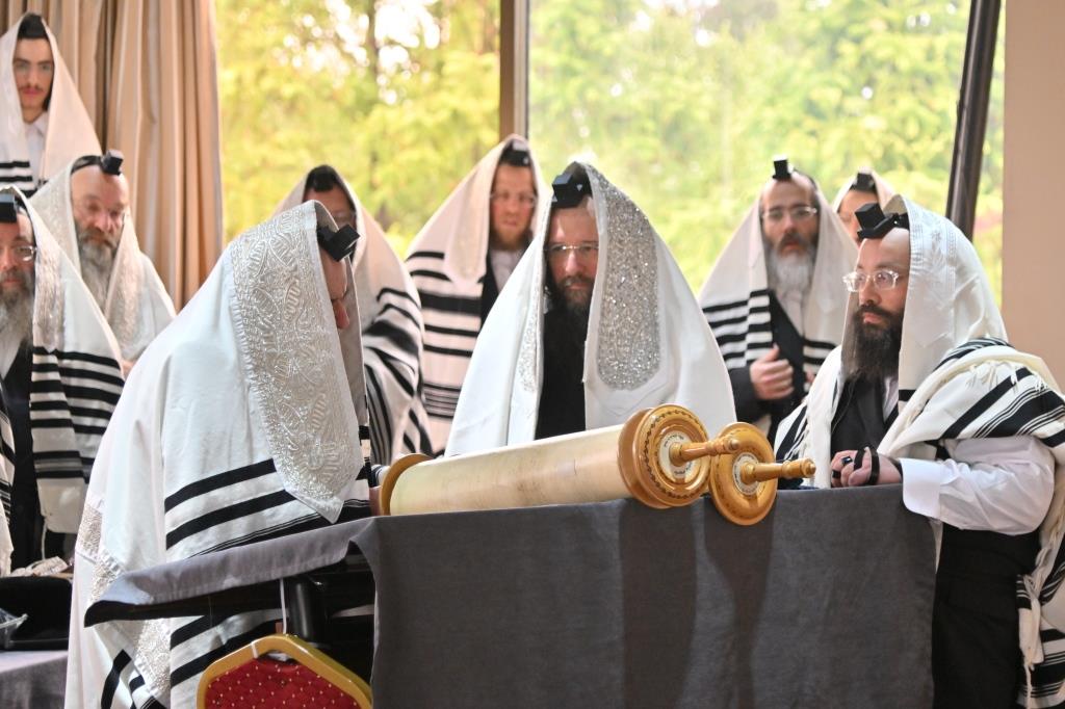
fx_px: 3756
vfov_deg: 10.8
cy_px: 354
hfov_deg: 16.1
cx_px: 532
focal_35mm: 127
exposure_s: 1/160
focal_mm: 85
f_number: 4
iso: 1250
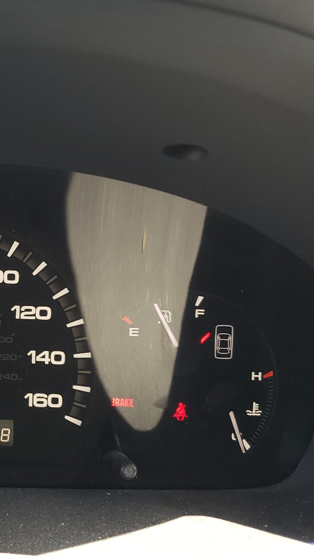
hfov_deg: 24.3
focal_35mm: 44
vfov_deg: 46.3
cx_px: -75
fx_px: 652
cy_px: 312
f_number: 1.5
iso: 94
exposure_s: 1/120
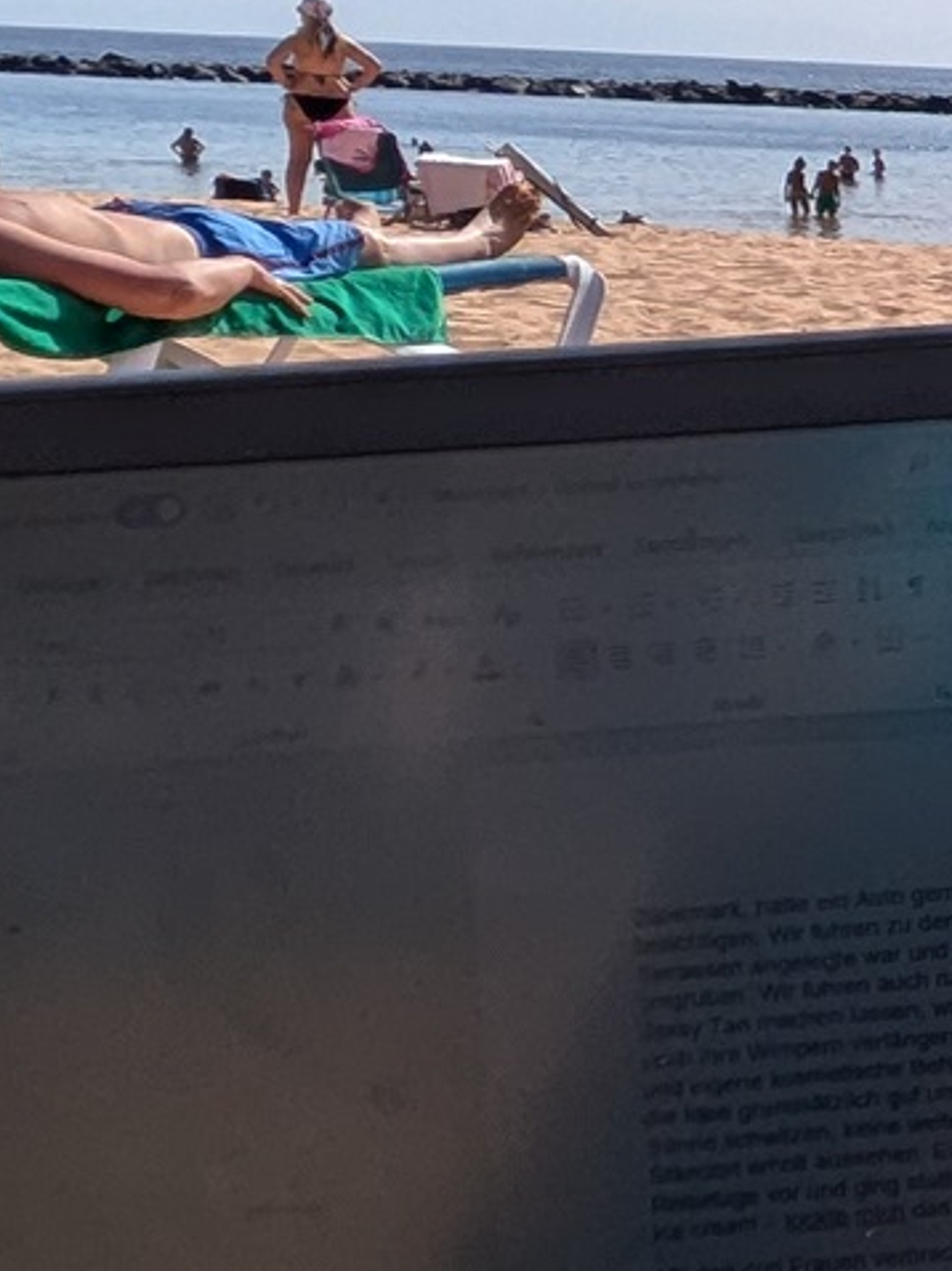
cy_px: 513
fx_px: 2753
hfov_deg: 14.7
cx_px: 2101
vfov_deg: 26.0
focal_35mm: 75
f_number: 2.2
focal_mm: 1.83
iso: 50
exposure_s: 1/2092
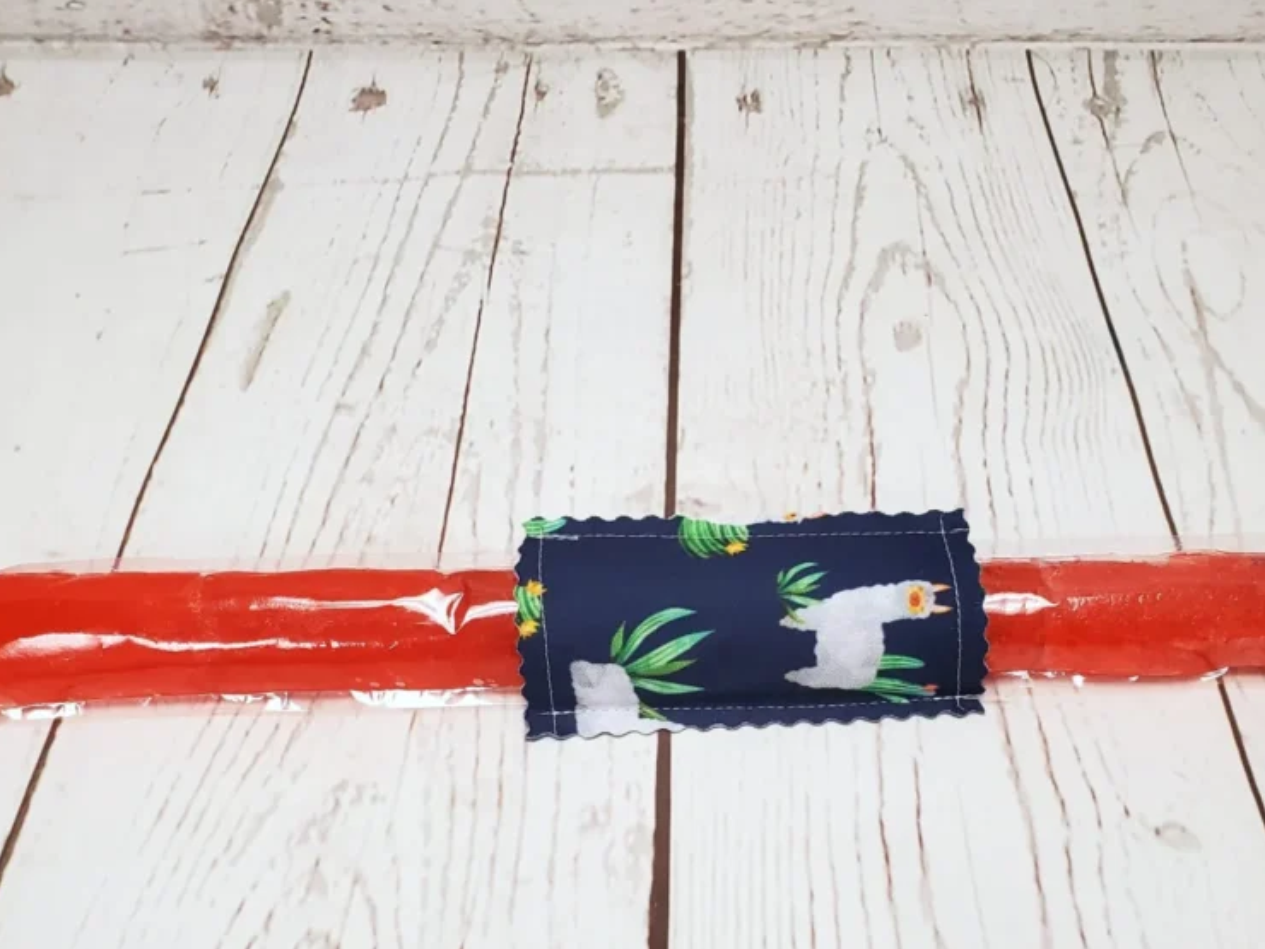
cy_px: 641
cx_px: 718
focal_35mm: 36
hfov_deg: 51.2
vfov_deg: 39.1
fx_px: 1316
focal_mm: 4.3
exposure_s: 1/120
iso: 250
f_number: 2.4
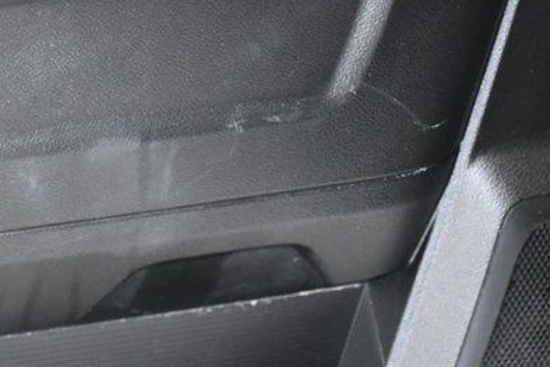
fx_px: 2063
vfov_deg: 10.1
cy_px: -28
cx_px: 13
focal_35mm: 135
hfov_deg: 14.9
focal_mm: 35
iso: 2500
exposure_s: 1/80
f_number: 4.5
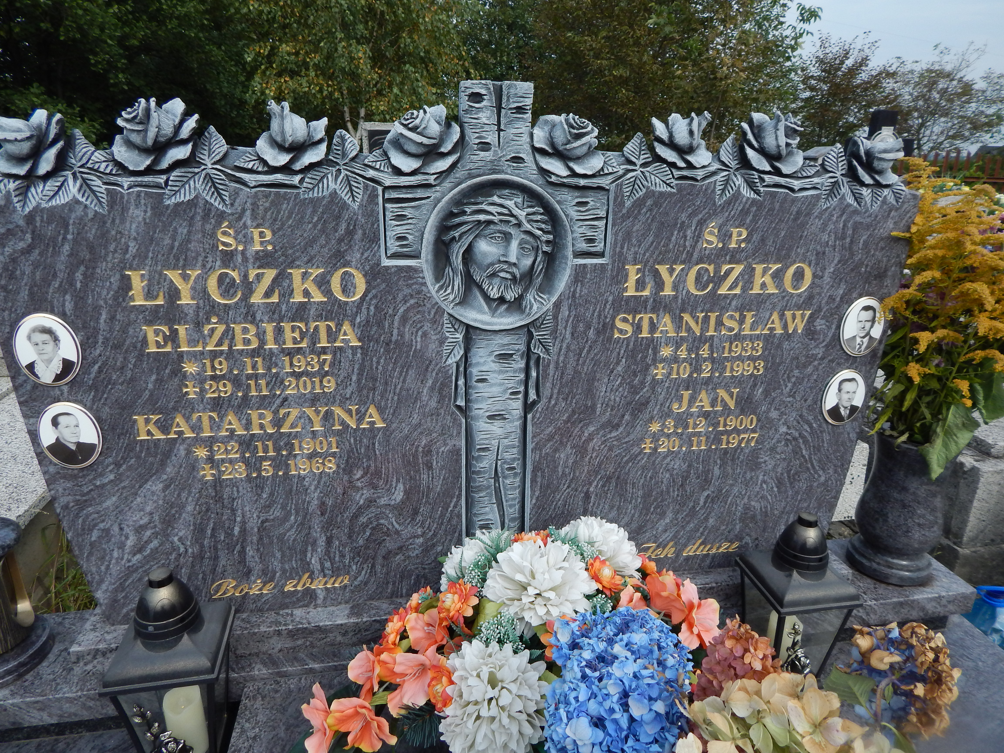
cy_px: 376
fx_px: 667
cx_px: 502
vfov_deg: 58.9
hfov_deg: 73.9
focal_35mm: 23
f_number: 3
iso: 125
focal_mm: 4
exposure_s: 1/1250
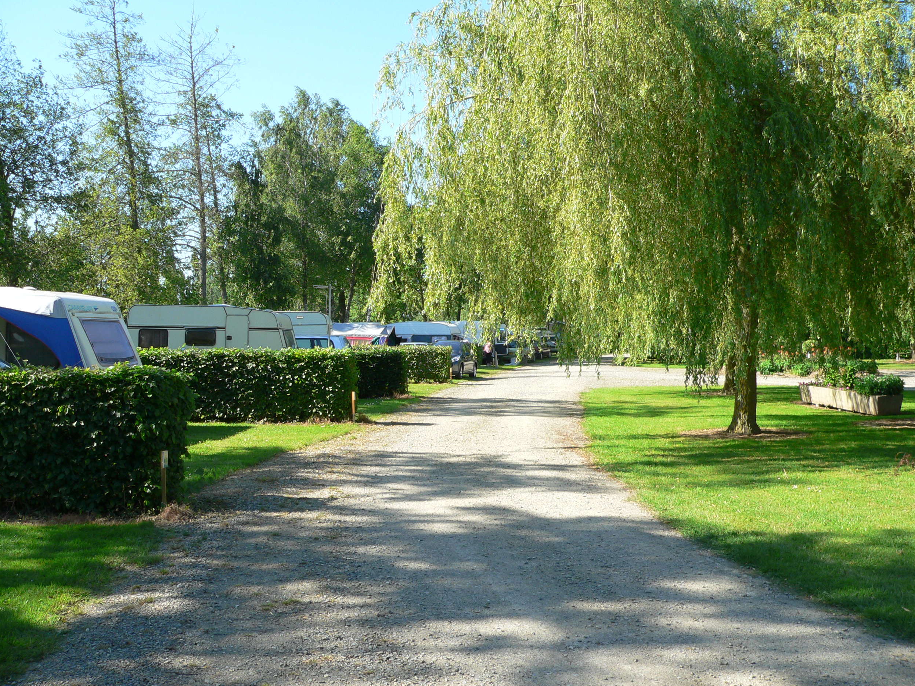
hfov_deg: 50.1
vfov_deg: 38.7
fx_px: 978
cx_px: 455
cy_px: 346
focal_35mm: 37
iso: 80
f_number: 2.8
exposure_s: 1/400
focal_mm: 6
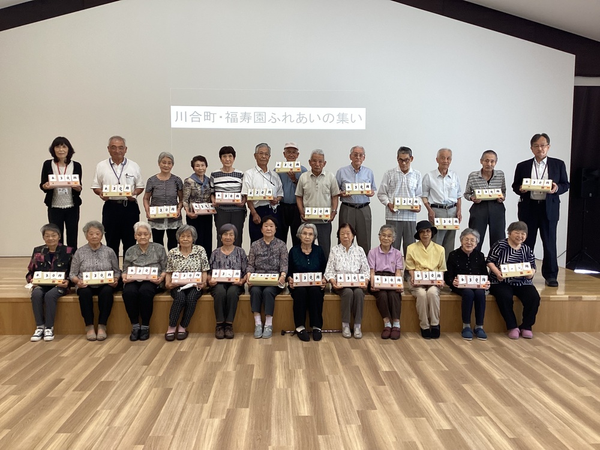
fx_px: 537
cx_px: 300
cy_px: 225
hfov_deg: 58.4
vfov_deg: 45.4
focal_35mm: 31
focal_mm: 3.3
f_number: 2.4
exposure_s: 1/50
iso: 125
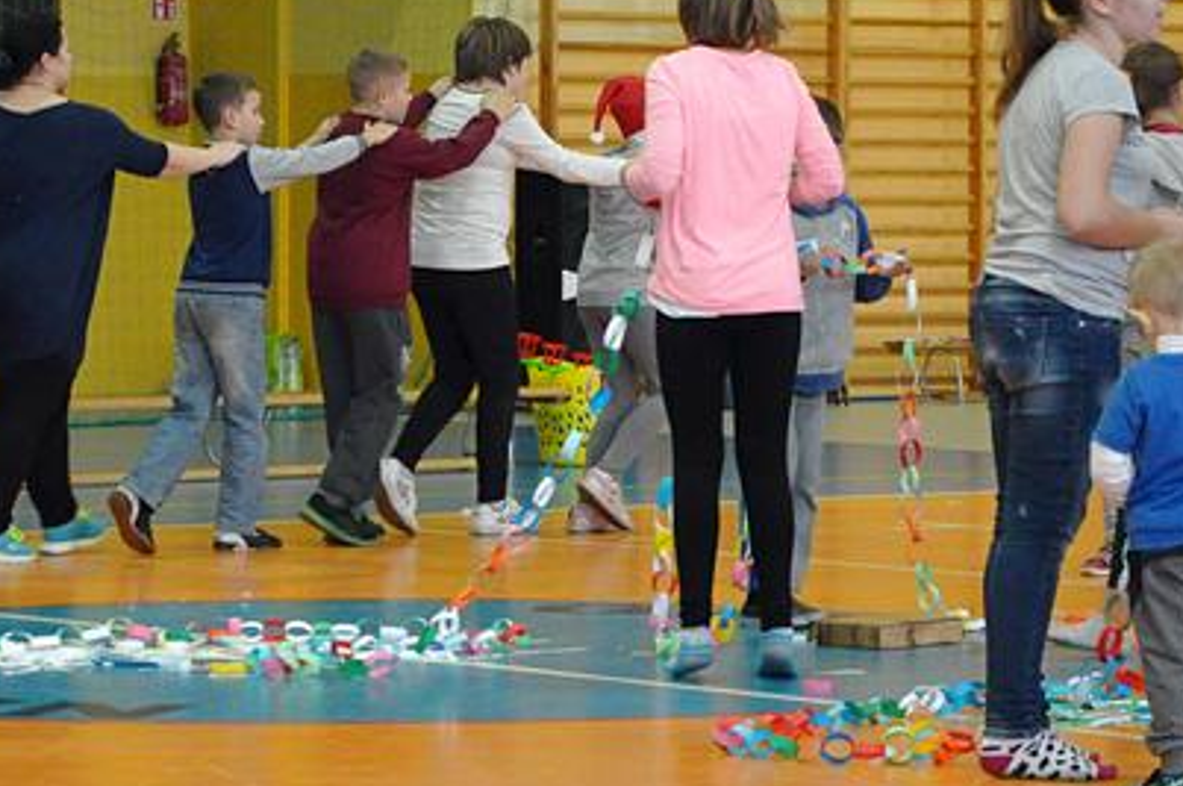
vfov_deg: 7.4
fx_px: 6039
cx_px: 612
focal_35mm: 184
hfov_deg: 11.2
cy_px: 319
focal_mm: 58
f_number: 5.6
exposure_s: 1/100
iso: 3200
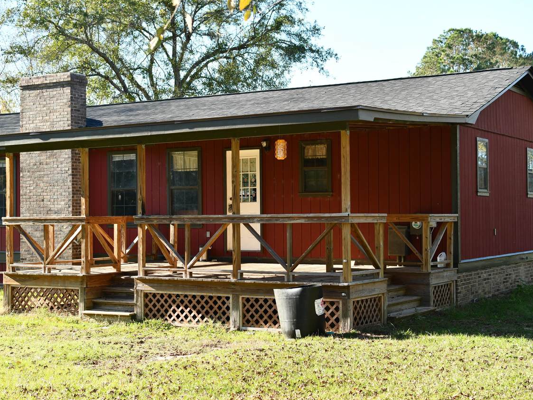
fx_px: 878
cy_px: 199
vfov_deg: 25.7
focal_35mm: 57
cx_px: 243
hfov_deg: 33.8
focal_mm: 35
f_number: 4
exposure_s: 1/250
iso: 100
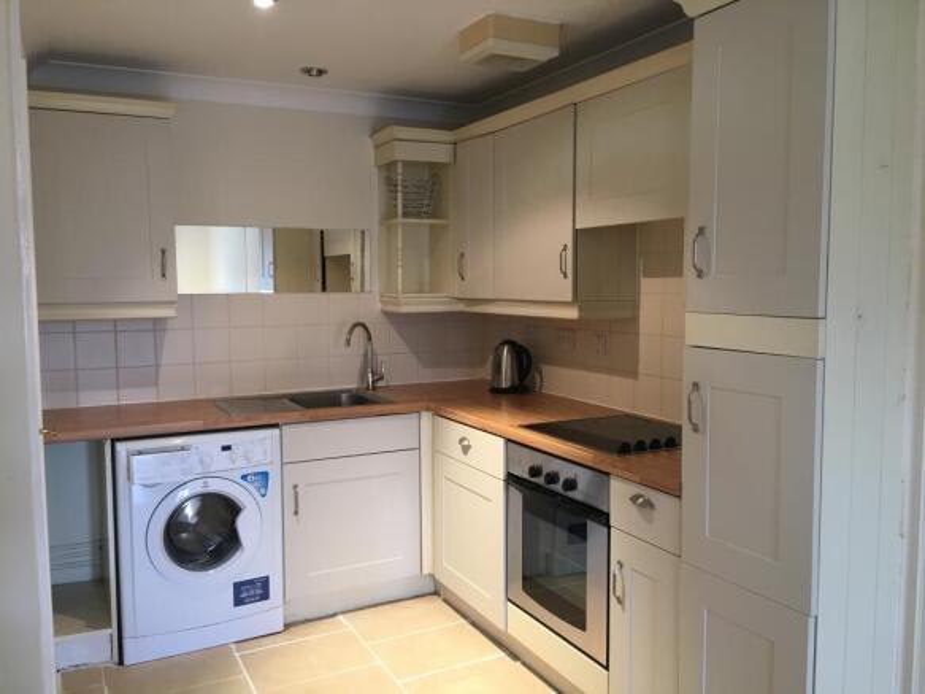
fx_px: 775
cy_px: 347
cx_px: 462
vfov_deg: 48.2
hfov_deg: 61.7
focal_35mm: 29
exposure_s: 1/33
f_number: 2.2
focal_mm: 4.15
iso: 100
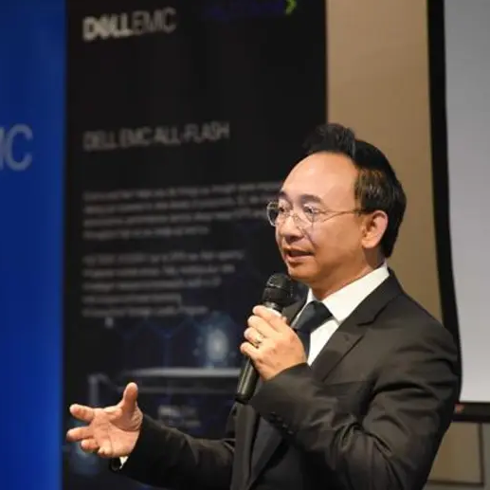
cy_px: 245
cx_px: 152
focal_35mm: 231
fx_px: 3699
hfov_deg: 7.6
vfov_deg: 7.6
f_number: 3.5
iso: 5000
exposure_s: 1/200
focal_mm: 180
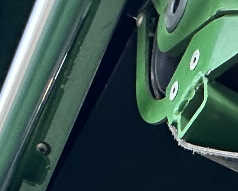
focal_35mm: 100
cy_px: 501
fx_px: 705
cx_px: 303
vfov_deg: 11.7
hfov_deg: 18.0
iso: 200
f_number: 2.2
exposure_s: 1/120
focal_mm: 2.22
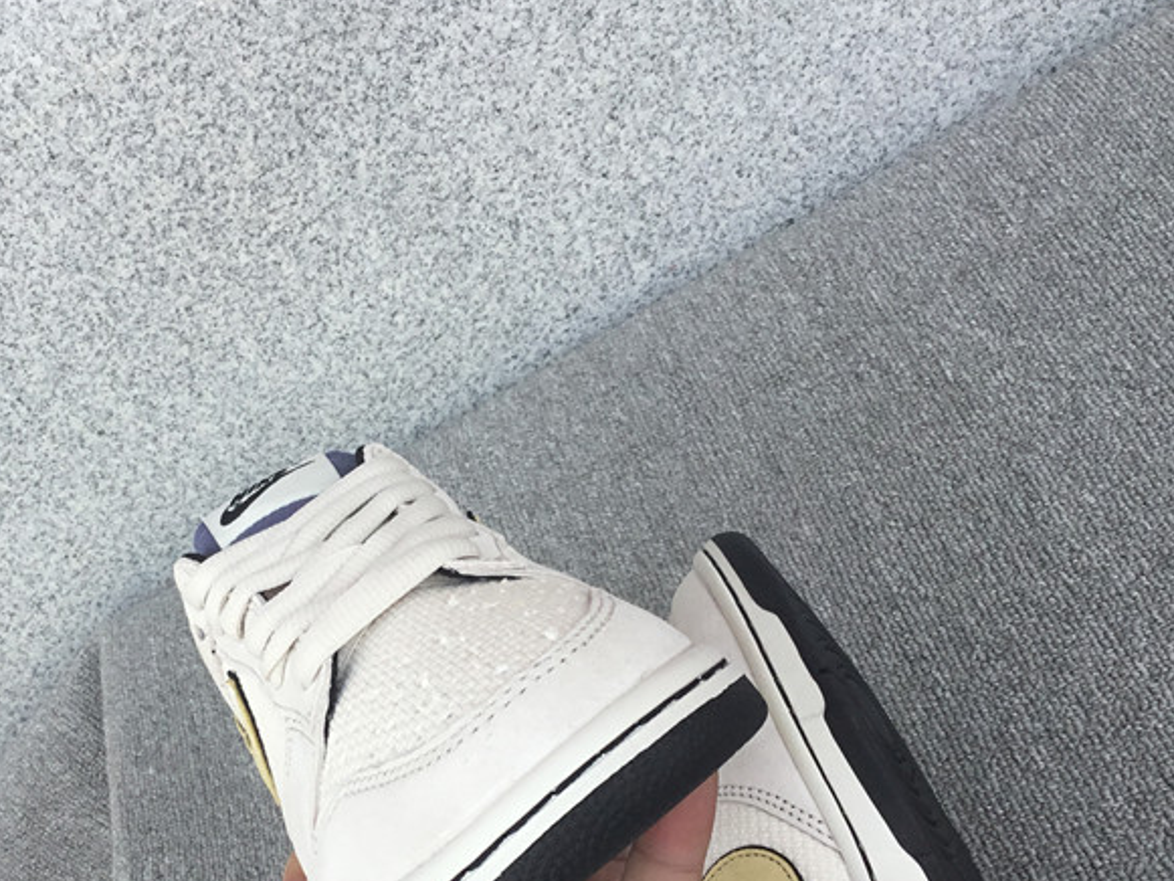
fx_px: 1628
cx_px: 386
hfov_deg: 39.2
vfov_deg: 30.0
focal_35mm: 48
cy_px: 591
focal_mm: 3.3
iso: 25
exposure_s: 1/436
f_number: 2.4
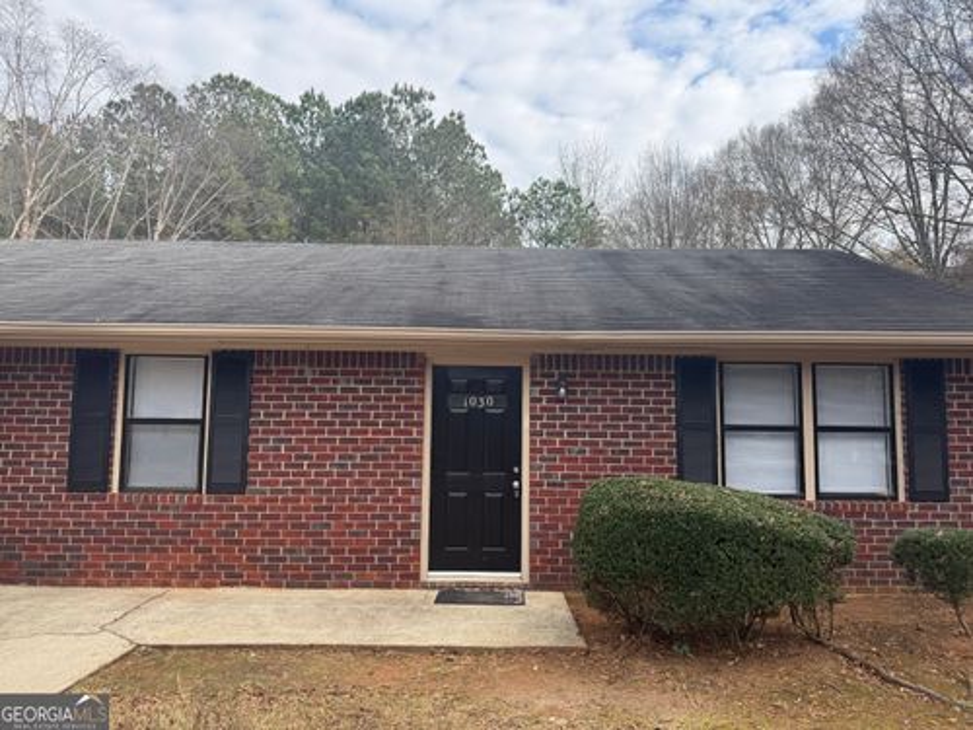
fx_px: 675
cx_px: 486
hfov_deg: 71.6
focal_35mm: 24
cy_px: 365
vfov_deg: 56.8
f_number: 1.78
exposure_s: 1/1410
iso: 100
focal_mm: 6.76
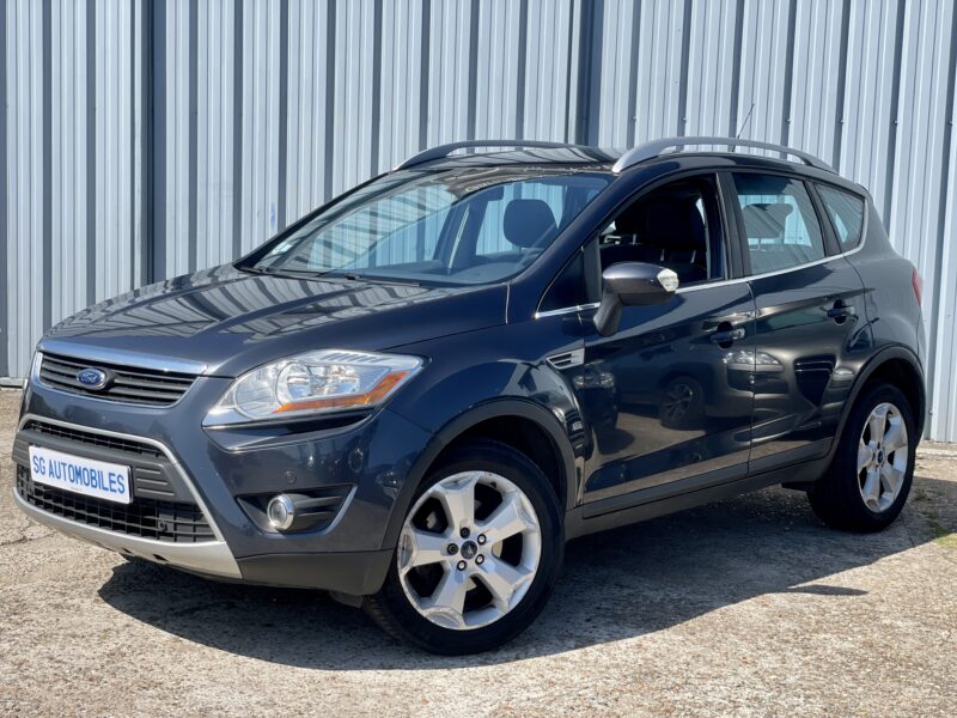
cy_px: 359
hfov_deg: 36.8
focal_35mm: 52
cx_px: 478
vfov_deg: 28.0
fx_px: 1438
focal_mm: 6
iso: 32
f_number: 2
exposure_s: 1/1410
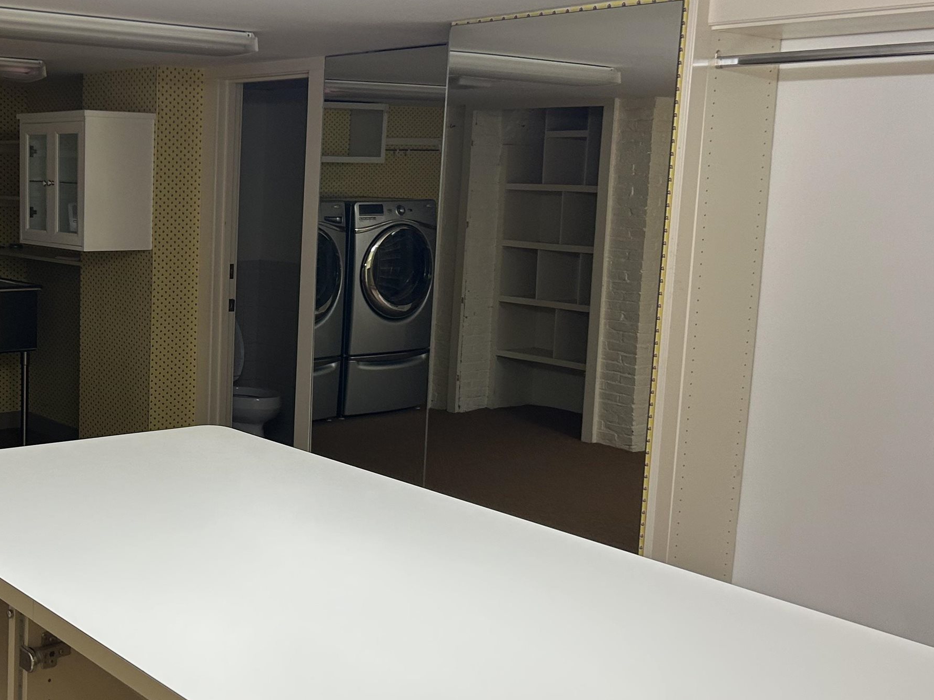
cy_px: 334
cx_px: 150
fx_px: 1214
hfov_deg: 39.9
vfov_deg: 32.2
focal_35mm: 45
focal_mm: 5.7
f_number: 1.5
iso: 80
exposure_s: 1/60
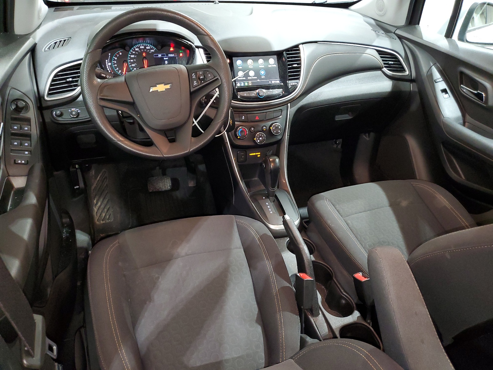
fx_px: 370
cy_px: 185
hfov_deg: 67.3
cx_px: 246
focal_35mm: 26
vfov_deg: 53.1
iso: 293
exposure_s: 1/20
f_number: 1.5
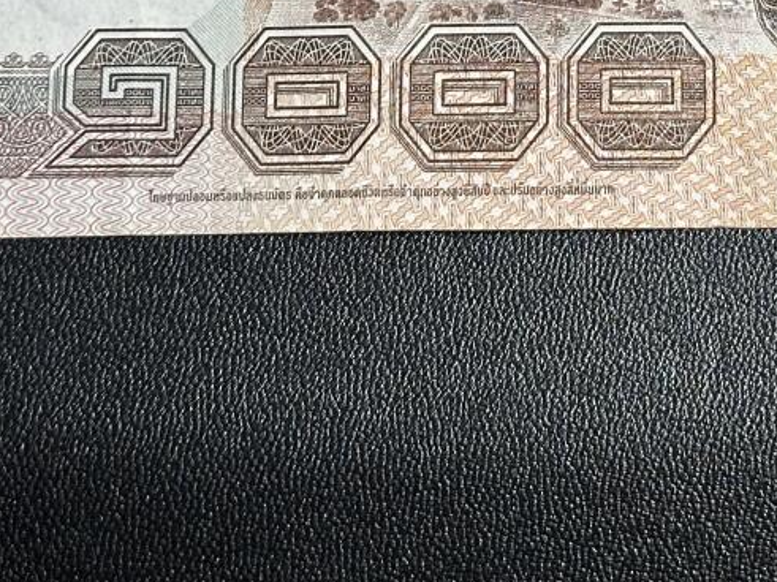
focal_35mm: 137
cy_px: -171
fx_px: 3074
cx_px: 712
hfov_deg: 14.3
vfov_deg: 10.6
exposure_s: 1/50
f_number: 1.78
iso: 100
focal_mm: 6.86
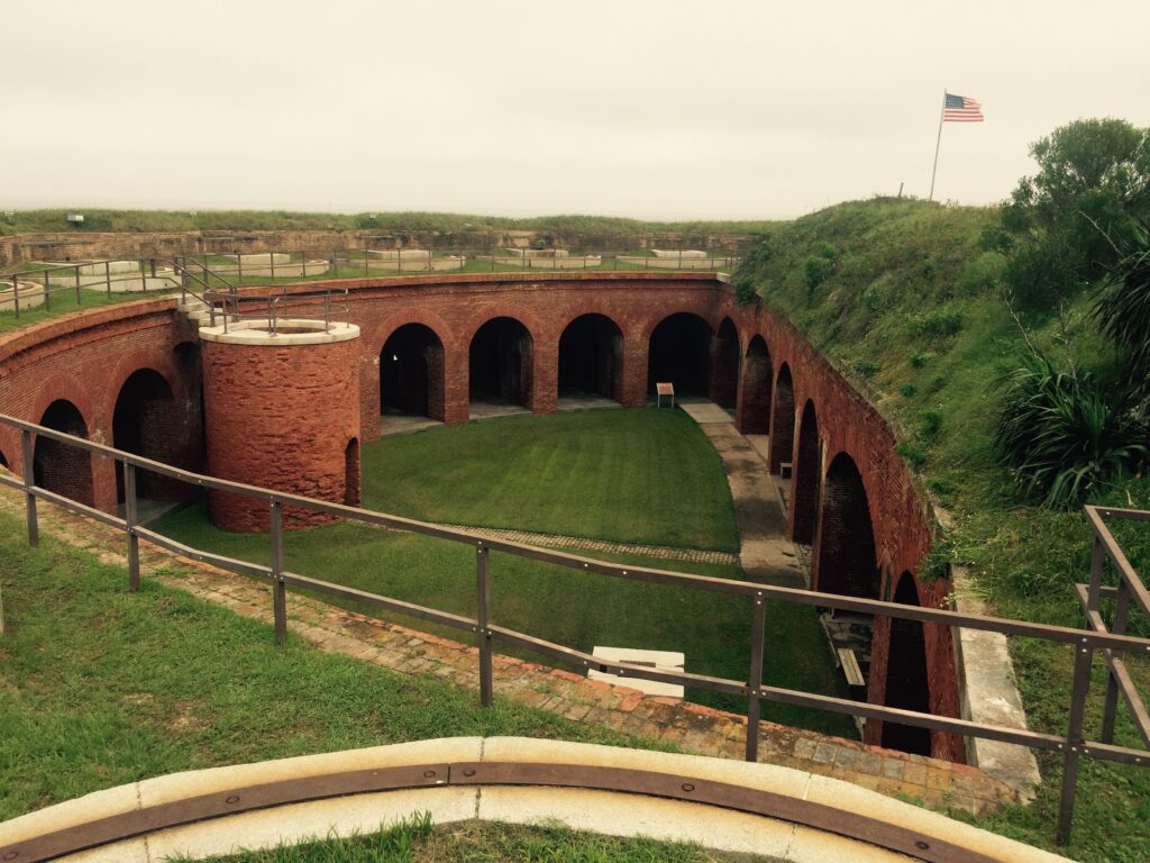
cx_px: 575
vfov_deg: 48.2
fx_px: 963
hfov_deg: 61.7
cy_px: 432
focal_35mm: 29
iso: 32
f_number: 2.2
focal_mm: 4.15
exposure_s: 1/1799
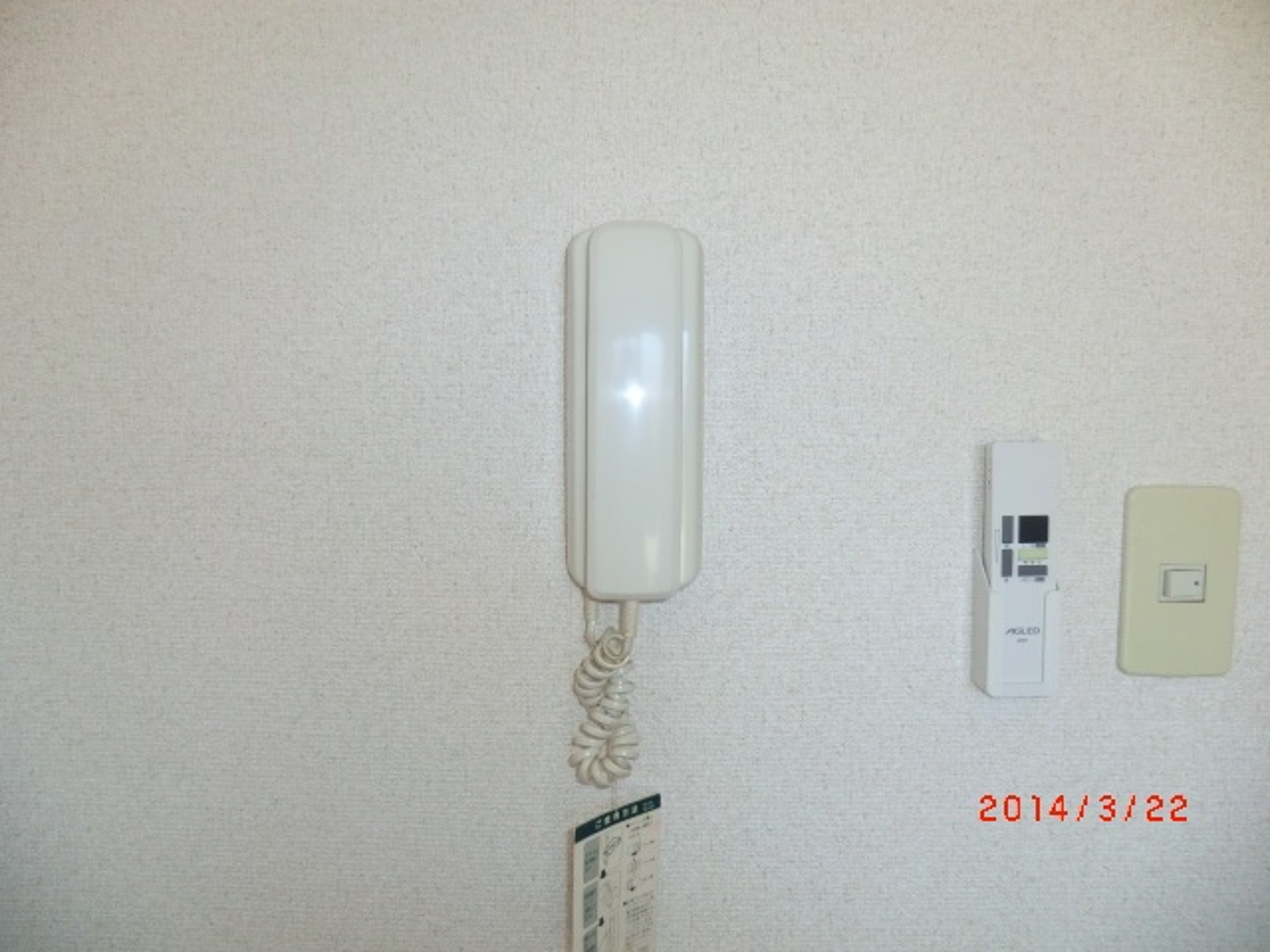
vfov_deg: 56.8
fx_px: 881
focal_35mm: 24
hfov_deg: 71.6
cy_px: 476
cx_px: 635
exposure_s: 1/60
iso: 160
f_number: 3.2
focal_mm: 4.3
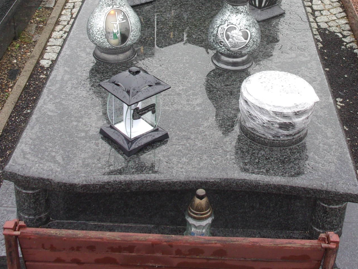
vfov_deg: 25.0
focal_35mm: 57
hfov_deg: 33.6
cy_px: 33
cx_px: 223
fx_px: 590
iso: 93
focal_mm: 5.1
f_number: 3.9
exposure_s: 1/34
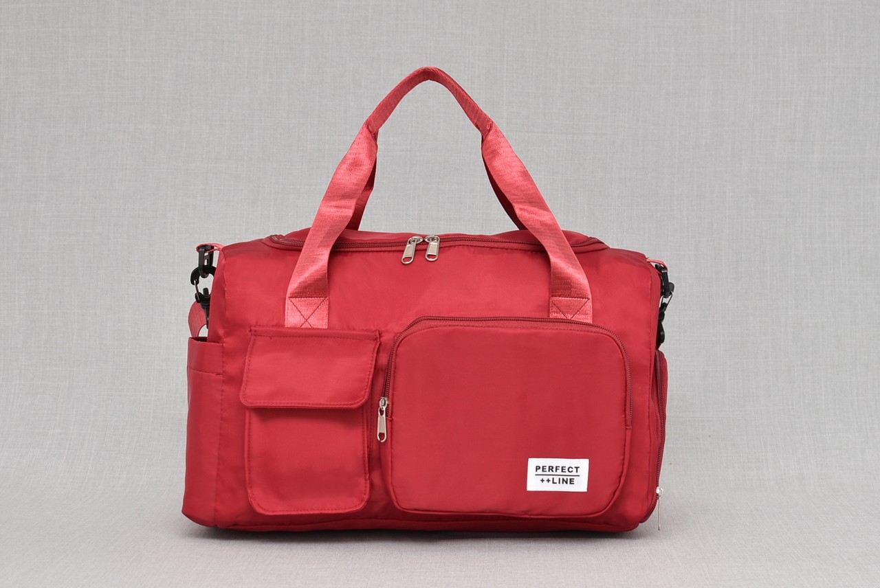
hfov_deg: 33.4
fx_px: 1468
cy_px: 294
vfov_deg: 22.7
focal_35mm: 60
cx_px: 440
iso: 100
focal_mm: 40
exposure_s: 1/60
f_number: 5.6
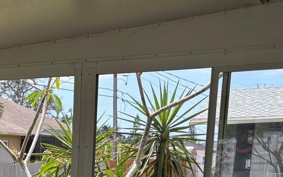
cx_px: -30
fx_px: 640
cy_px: 289
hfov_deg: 23.4
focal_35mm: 83
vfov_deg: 14.4
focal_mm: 5.96
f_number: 1.6
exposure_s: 1/726
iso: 50
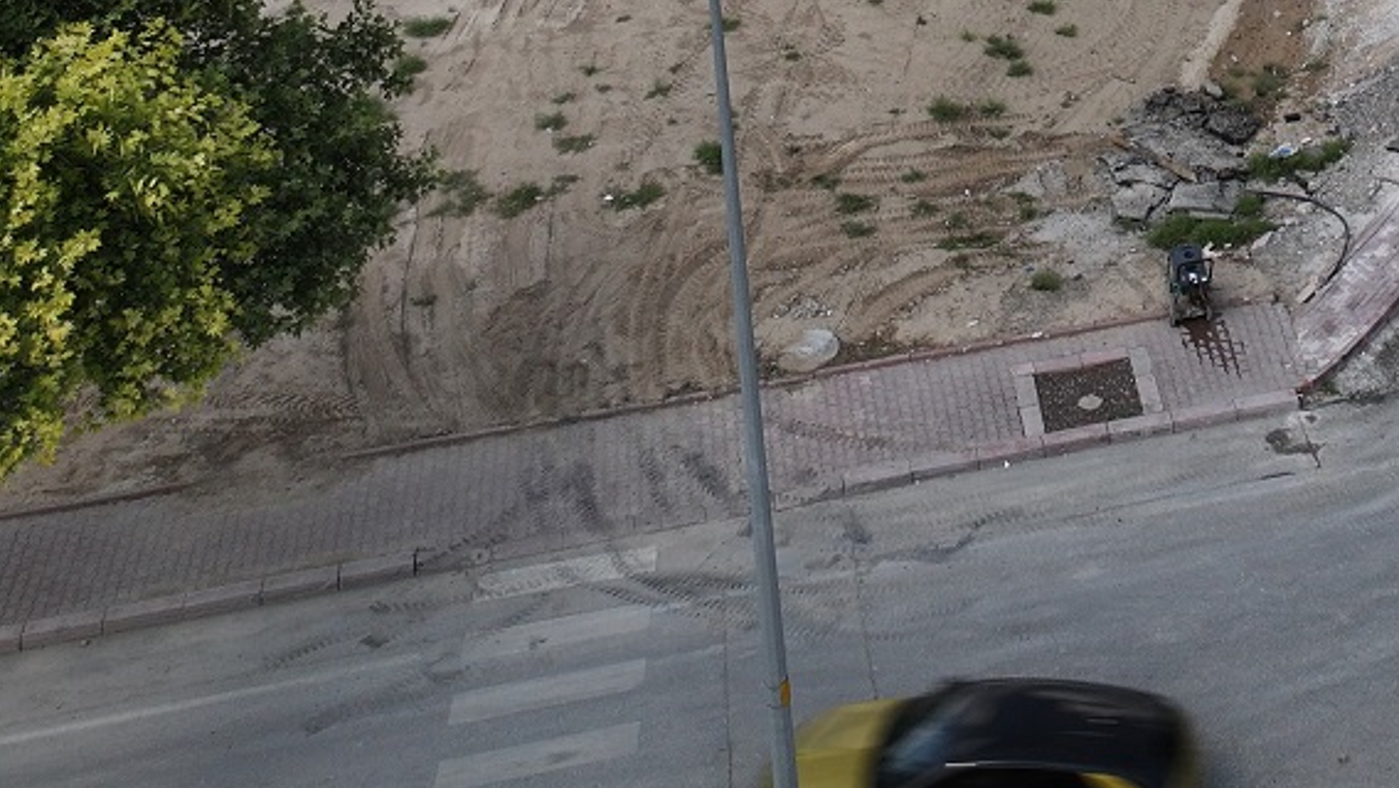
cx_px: 1443
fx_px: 2561
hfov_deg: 28.4
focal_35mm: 69
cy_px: -587
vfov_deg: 15.3
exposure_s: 1/30
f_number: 2.8
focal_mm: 12.29
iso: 100
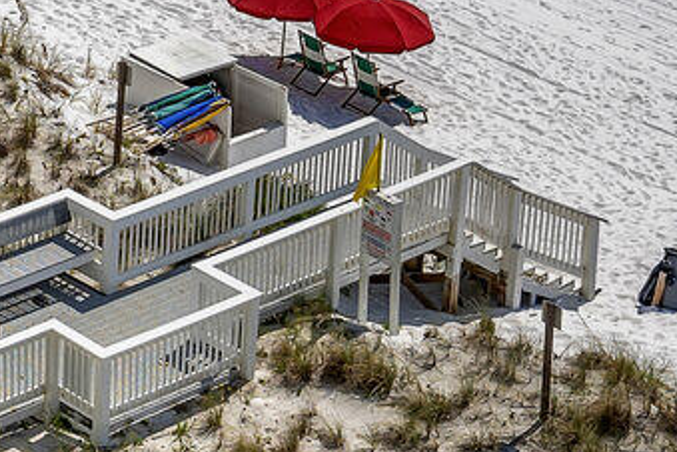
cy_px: 315
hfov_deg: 11.6
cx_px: -70
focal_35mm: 175
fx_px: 3291
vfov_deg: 7.8
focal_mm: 29
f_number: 8
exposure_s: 1/640
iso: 100
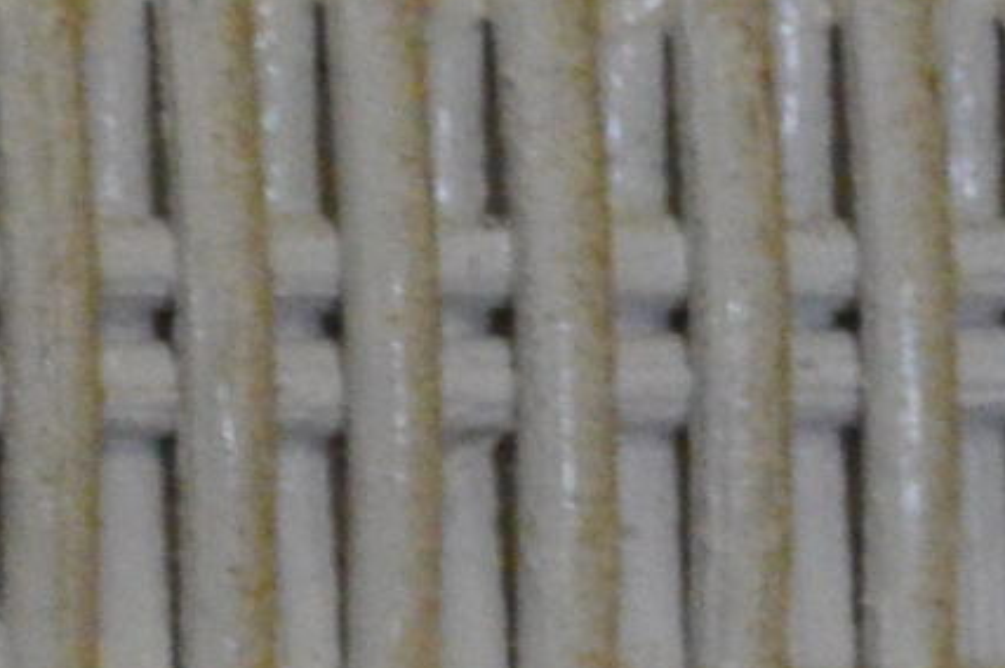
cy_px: -670
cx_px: -913
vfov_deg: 2.4
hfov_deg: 3.5
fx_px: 16221
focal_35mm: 582
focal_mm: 55
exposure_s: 1/80
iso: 3200
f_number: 5.6
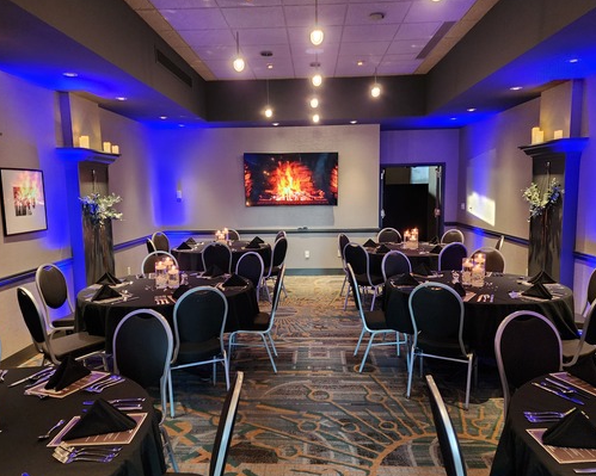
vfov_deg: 53.2
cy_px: 246
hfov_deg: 64.1
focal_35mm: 27
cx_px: 290
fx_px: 476
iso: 640
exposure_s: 1/30
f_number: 1.8
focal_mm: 6.4
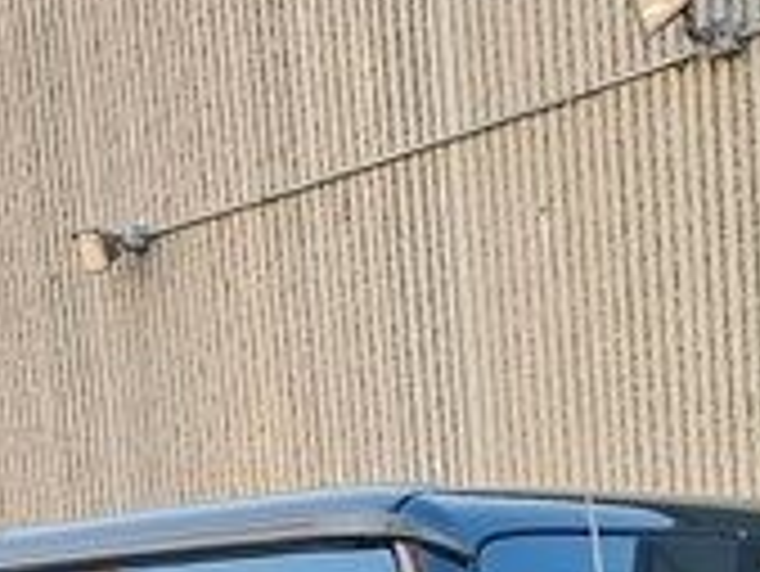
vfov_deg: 8.9
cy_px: 1662
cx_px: 823
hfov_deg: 13.9
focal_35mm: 139
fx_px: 3054
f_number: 1.7
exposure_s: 1/180
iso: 40
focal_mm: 6.3
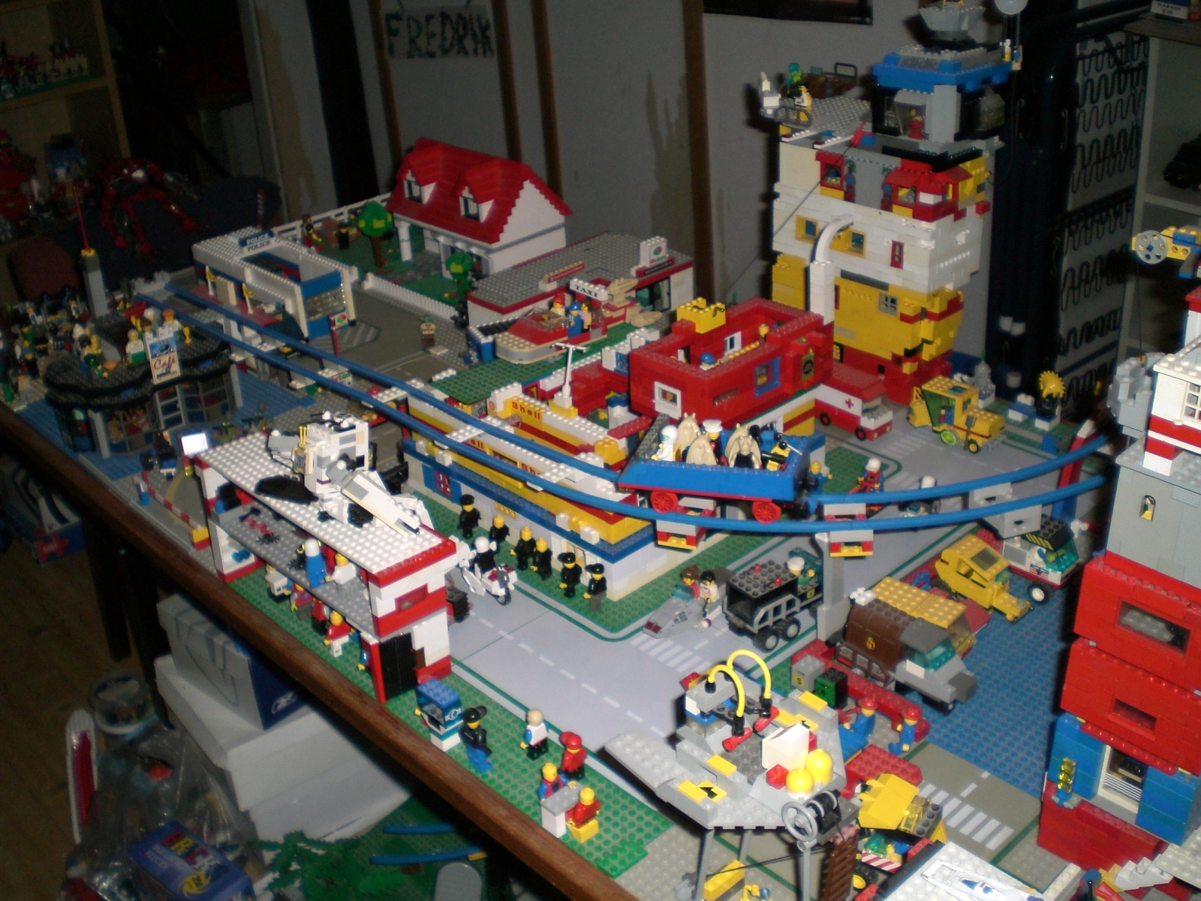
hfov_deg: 49.0
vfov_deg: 37.7
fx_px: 1318
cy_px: 450
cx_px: 600
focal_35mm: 38
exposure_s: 1/60
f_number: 3.1
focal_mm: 6.3
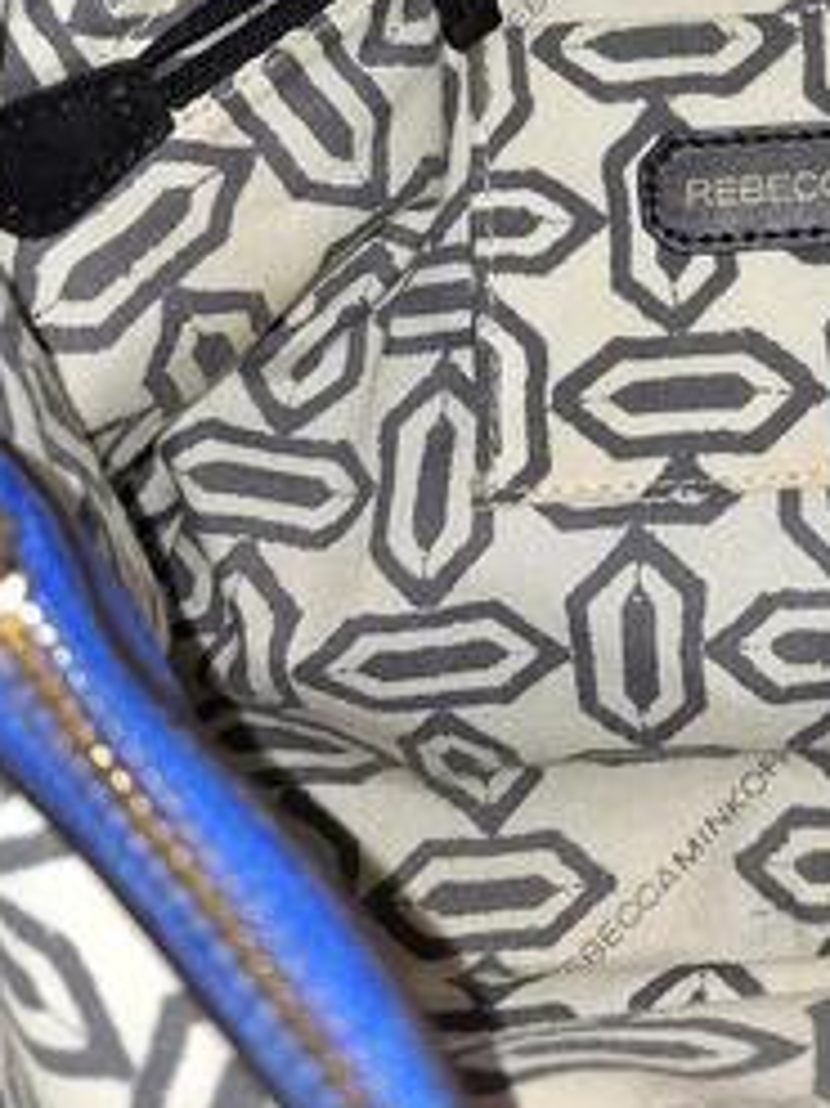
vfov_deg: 34.1
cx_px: 855
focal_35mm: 54
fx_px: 1728
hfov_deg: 25.5
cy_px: 166
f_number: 1.8
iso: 64
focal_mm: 5.54
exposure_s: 1/120
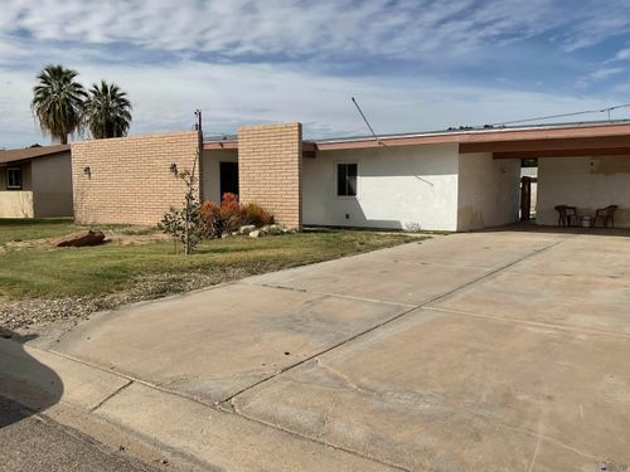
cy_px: 236
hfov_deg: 61.7
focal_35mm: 29
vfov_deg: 48.2
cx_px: 315
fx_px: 528
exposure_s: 1/4405
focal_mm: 3
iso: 16
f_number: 1.8
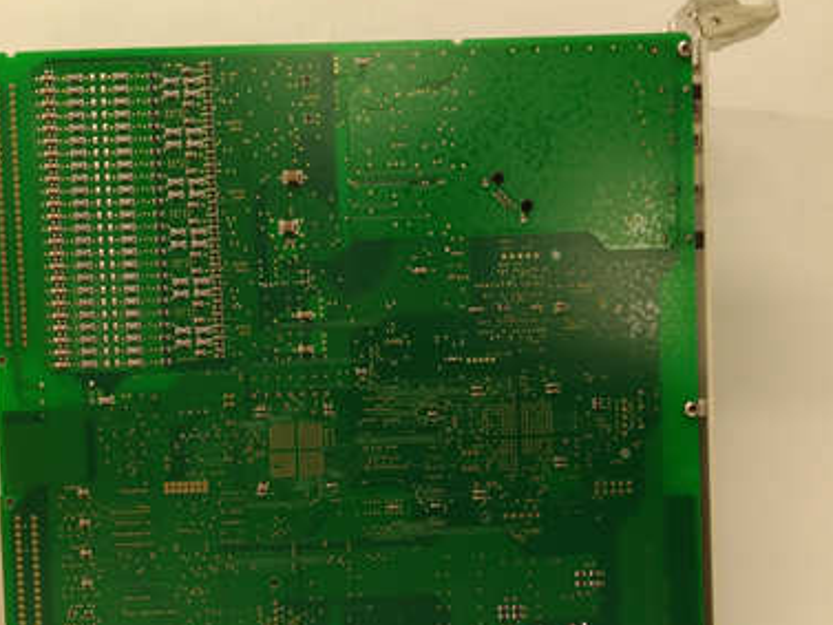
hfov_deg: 43.8
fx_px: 1035
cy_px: 413
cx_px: 407
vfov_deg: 33.3
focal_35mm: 43
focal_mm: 3.79
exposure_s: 1/33
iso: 246
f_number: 2
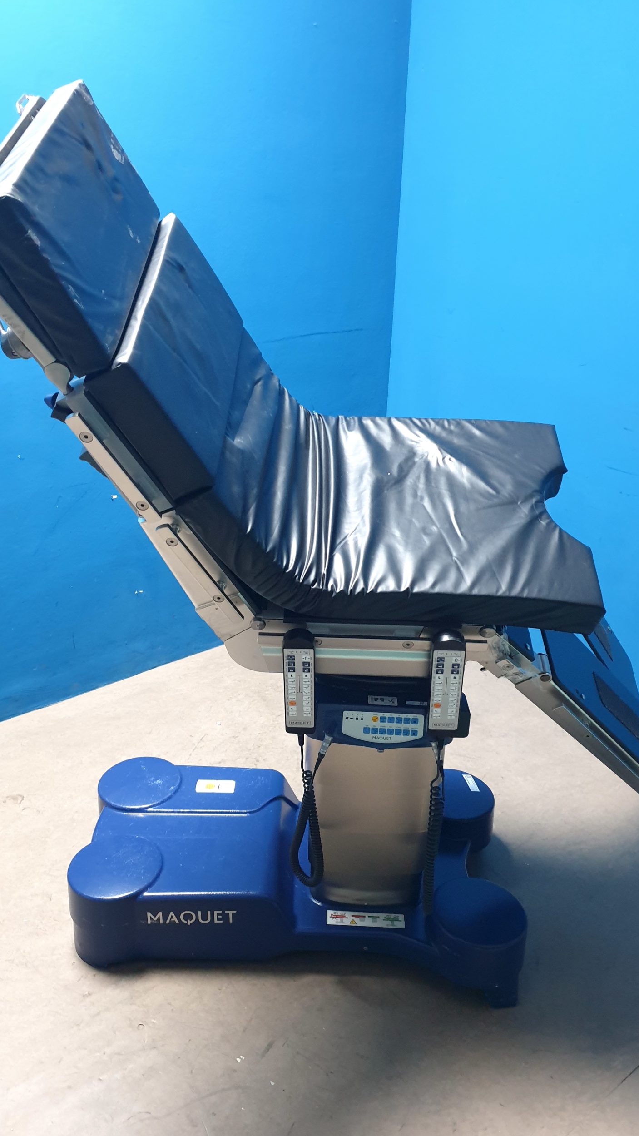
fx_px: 873
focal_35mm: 29
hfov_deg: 40.1
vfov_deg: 66.1
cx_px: 283
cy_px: 562
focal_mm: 4.3
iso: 250
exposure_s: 1/20
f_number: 1.5
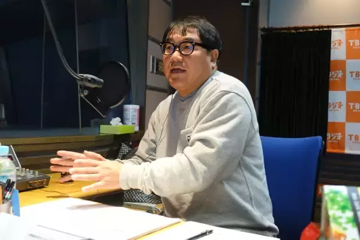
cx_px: 180
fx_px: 380
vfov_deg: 35.1
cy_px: 120
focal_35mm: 38
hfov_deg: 50.7
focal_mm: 14.1
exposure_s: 1/40
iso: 400
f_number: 2.8
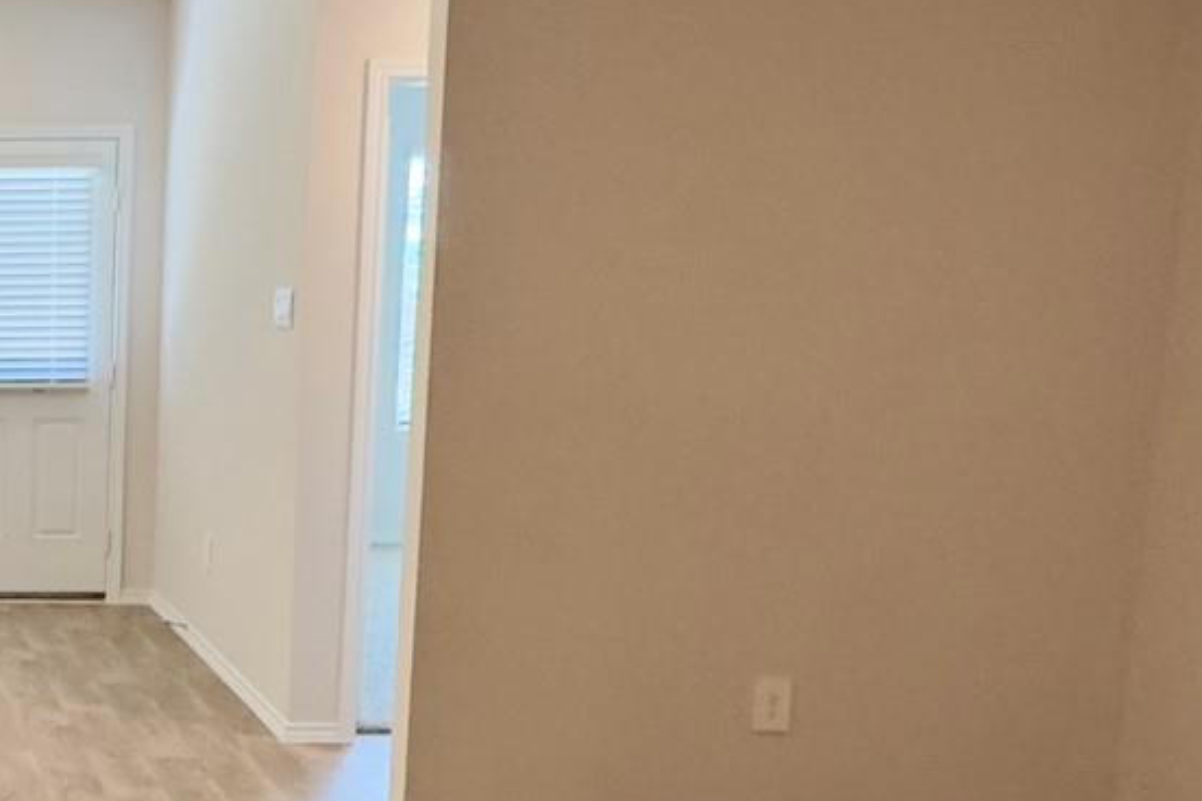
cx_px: -246
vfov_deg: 24.9
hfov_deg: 31.0
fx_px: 1803
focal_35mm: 54
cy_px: 546
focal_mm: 2.22
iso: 160
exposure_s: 1/120
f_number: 2.2
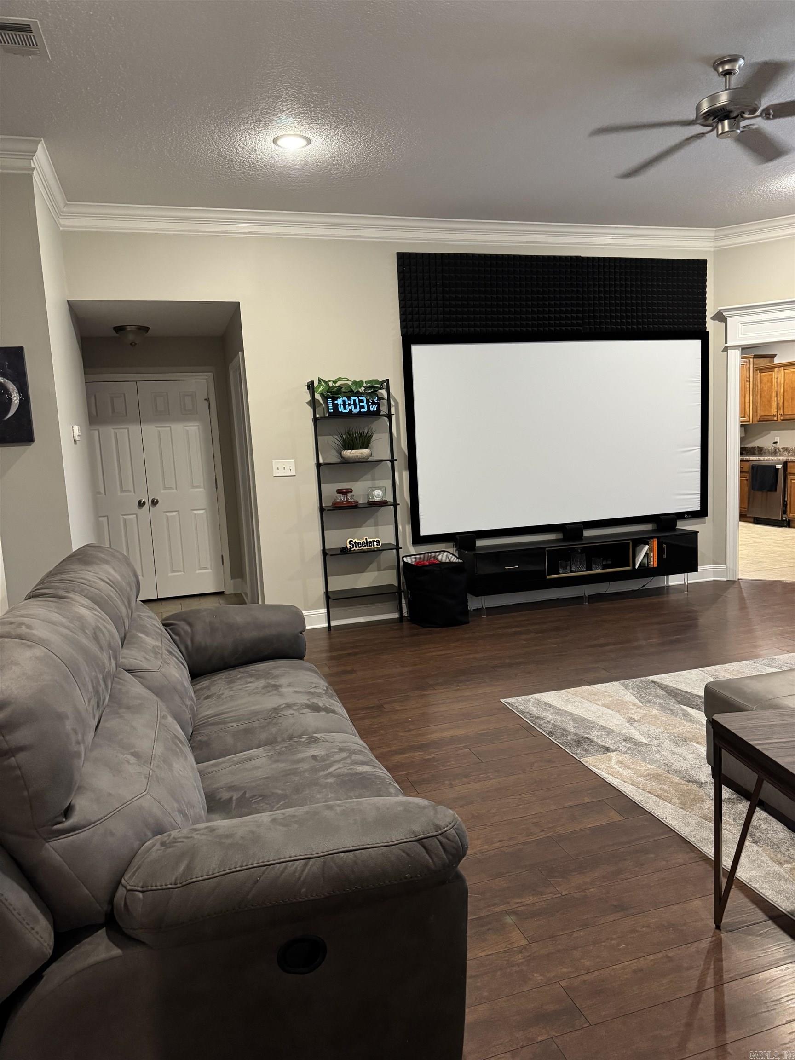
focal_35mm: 24
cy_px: 530
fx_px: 735
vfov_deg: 71.6
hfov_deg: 56.8
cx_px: 398
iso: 800
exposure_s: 1/40
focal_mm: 6.76
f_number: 1.78
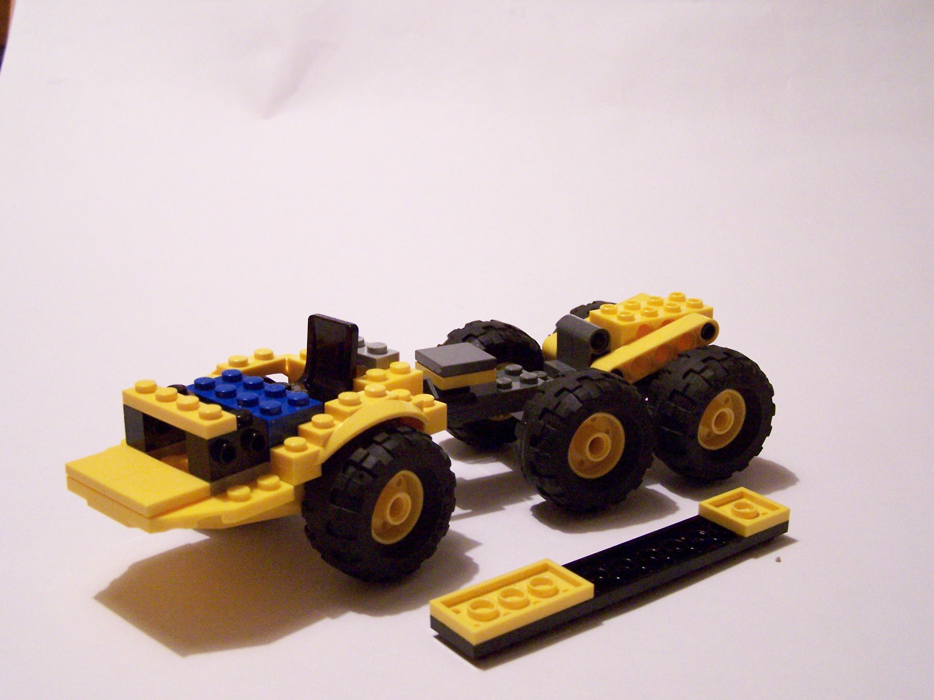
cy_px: 350
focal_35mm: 48
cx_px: 467
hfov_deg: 39.7
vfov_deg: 30.3
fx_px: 1295
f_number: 3
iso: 400
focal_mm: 8
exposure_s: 1/15
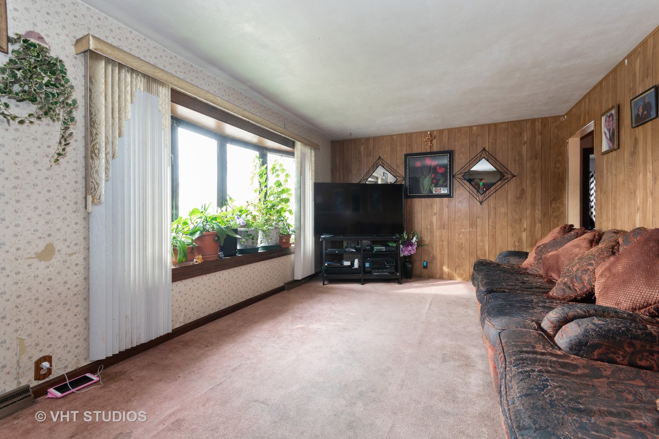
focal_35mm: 15
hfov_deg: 100.4
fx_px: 275
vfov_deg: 77.3
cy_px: 220
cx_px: 330
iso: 200
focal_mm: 10
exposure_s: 1/1.67
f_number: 8
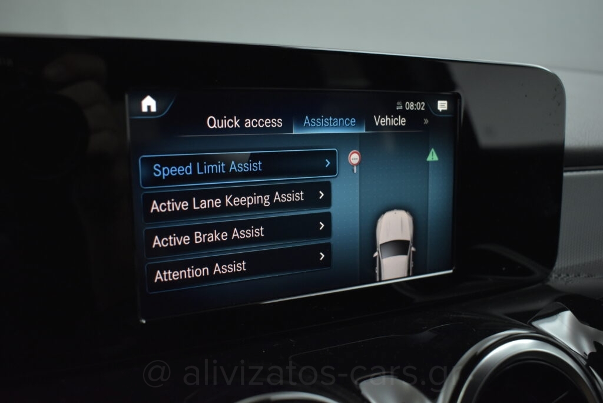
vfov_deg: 40.0
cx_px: 302
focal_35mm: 33
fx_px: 553
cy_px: 202
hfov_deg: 57.2
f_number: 3.8
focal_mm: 22
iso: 1600
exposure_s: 1/125
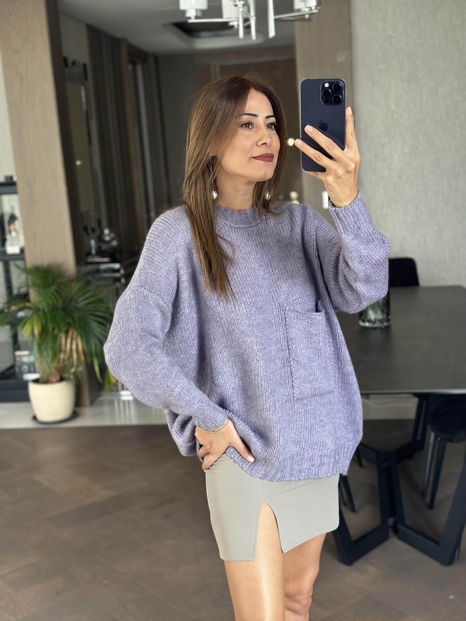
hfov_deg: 30.3
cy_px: 310
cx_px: 233
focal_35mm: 48
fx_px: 862
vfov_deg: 39.7
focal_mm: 6.86
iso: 125
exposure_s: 1/108
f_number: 1.78
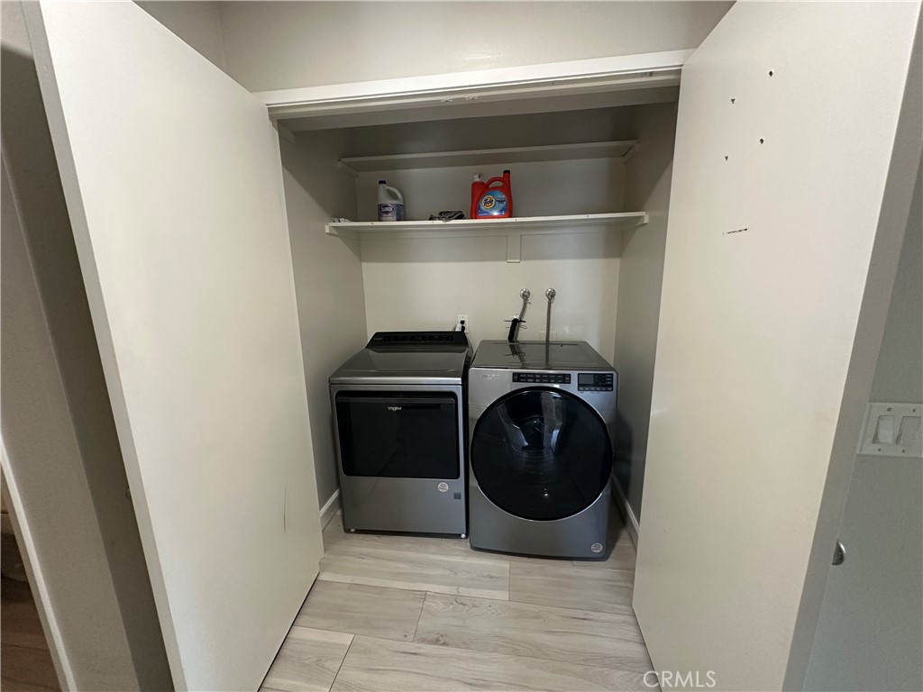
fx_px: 373
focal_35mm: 14
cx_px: 462
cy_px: 346
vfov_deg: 85.7
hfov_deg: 102.1
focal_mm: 2.22
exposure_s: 1/60
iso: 320
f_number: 2.2
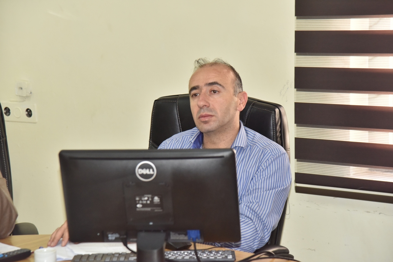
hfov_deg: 17.1
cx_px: 196
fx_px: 1310
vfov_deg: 11.4
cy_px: 131
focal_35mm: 120
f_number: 6.3
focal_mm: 120
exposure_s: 1/125
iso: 2000
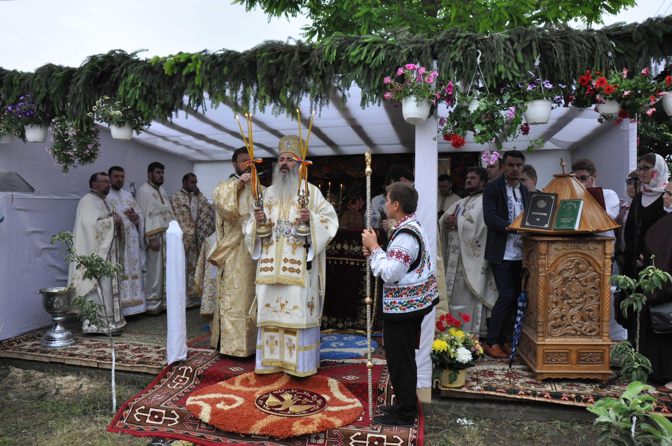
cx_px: 336
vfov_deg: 47.8
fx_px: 503
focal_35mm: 27
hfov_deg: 67.4
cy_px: 223
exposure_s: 1/400
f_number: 10
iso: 1600
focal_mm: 18
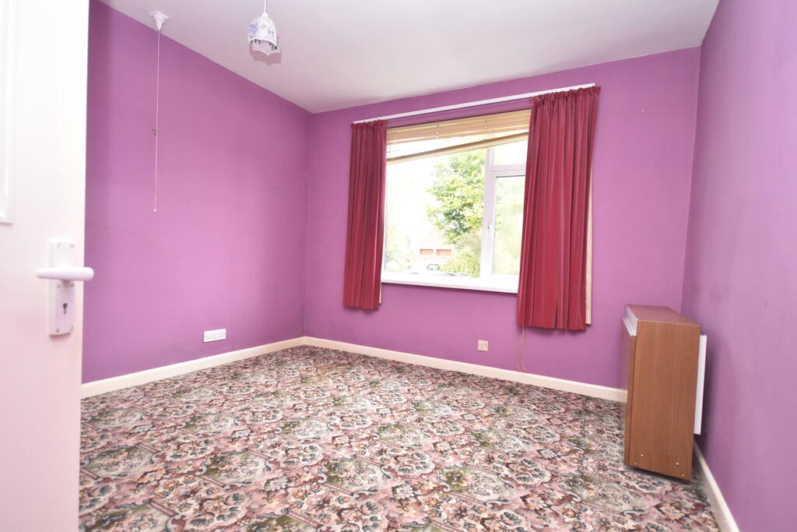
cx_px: 398
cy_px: 266
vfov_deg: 67.4
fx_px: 399
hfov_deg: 90.0
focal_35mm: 18
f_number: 4.5
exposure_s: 1/125
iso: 1000
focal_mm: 12
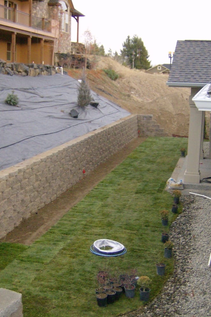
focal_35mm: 50
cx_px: 87
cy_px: 158
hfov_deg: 27.0
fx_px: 440
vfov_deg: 39.6
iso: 200
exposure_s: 1/60
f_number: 2.8
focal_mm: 6
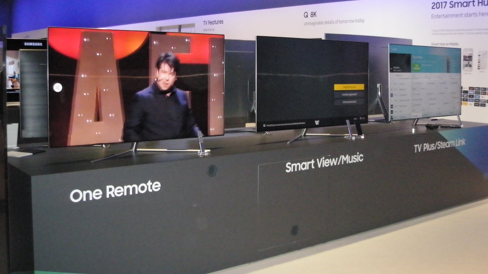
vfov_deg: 28.2
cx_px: 244
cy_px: 102
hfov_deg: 48.4
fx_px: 543
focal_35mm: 42
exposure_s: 1/250
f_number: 3.5
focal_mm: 6.7
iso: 1000
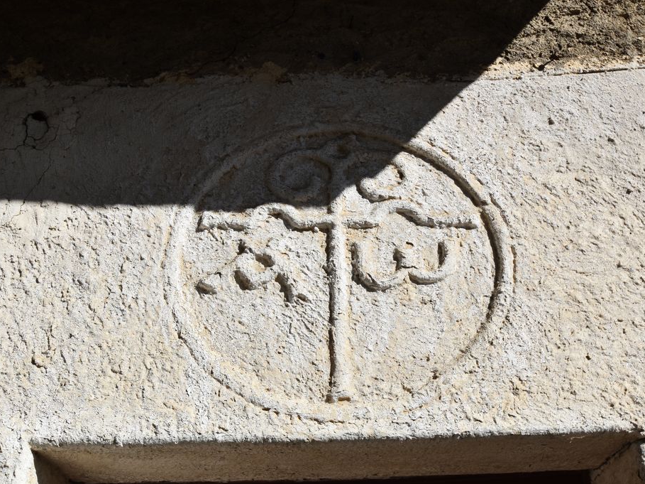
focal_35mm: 40
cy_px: 247
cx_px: 363
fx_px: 745
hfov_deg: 46.7
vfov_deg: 35.9
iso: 200
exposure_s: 1/400
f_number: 10
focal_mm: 24
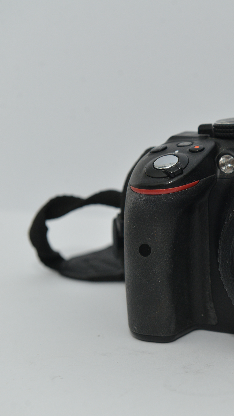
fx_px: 1081
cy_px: 208
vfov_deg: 21.8
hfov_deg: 12.1
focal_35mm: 98
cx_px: 287
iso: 500
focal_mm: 62
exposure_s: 1/160
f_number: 6.3
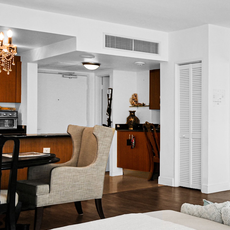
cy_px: 120
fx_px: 368
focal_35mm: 49
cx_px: 403
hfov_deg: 22.4
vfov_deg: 34.7
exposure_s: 1/25
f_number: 4
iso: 100
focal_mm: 14
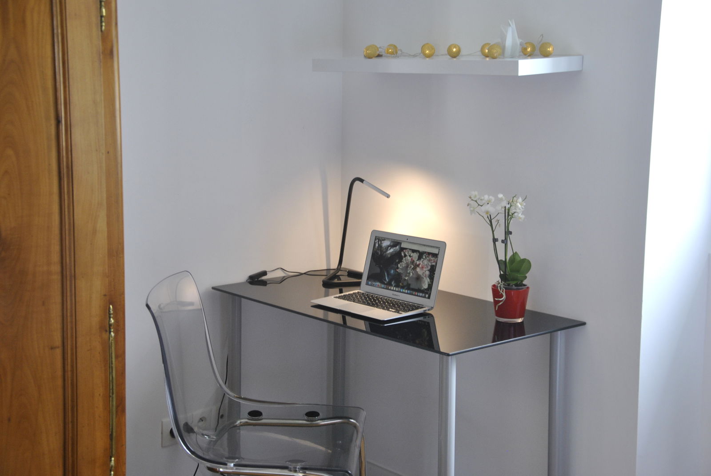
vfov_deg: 23.8
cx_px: 356
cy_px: 238
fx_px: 1127
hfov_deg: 35.0
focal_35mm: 57
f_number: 4.5
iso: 320
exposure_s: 1/30
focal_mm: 38
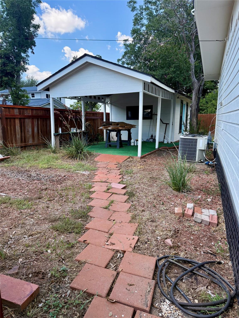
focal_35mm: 24
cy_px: 159
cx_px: 120
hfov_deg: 56.8
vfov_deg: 71.6
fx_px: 221
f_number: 1.78
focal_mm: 6.76
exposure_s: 1/1211
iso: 100
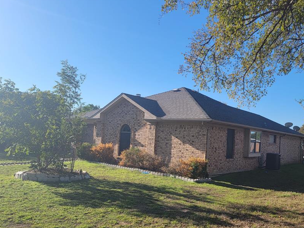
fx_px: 272
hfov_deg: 58.1
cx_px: 176
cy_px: 130
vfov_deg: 45.3
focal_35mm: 31
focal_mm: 6.7
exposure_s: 1/666
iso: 16
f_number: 1.8
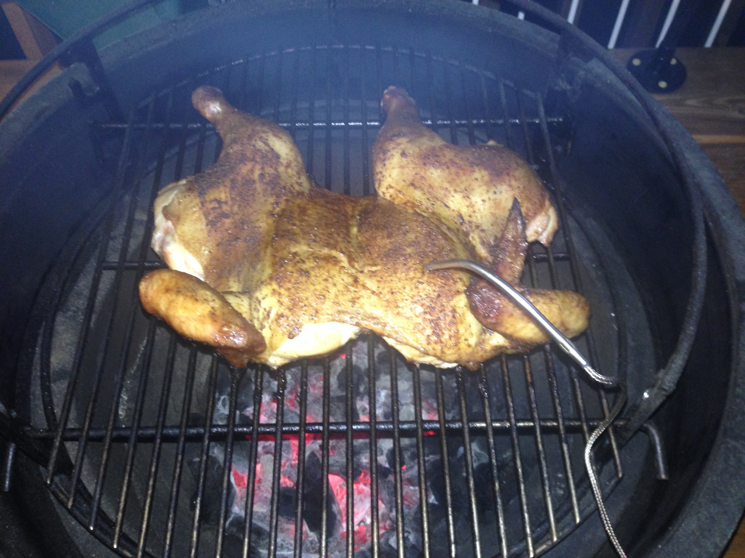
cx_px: 372
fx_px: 710
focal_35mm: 33
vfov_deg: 42.9
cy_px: 279
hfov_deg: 55.4
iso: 200
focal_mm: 4.12
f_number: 2.4
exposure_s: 1/16
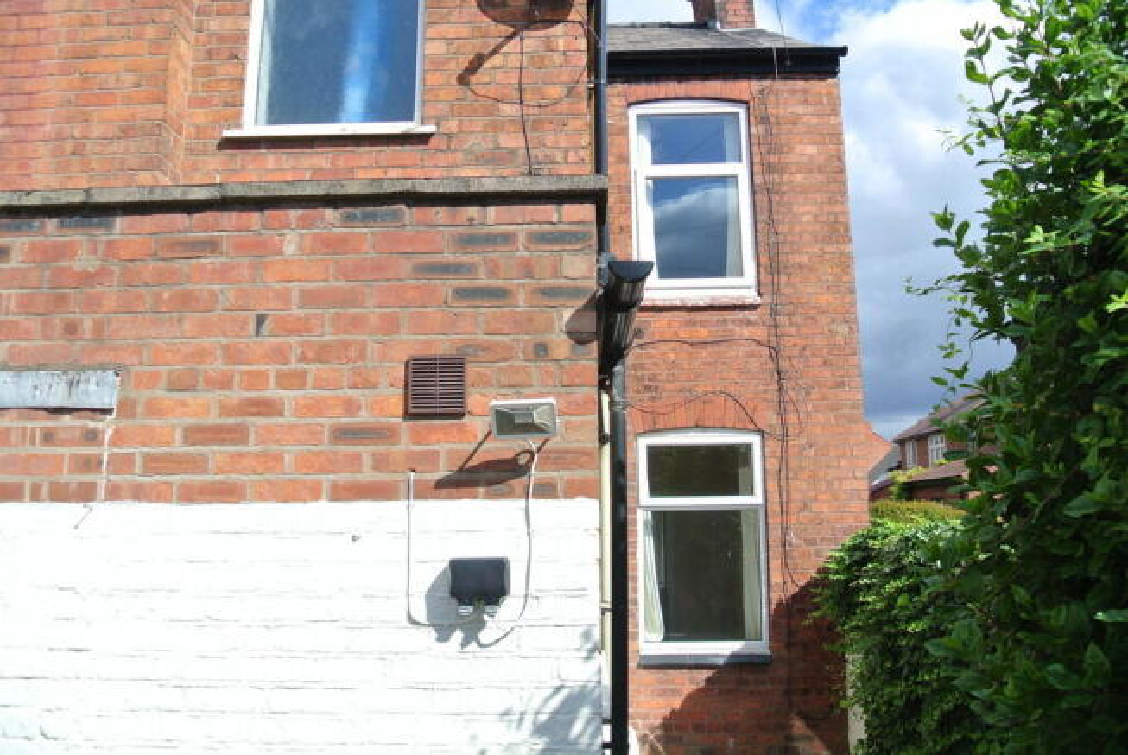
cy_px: 378
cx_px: 564
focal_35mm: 27
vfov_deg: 48.0
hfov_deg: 67.3
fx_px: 847
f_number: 4.5
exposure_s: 1/500
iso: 100
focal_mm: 10
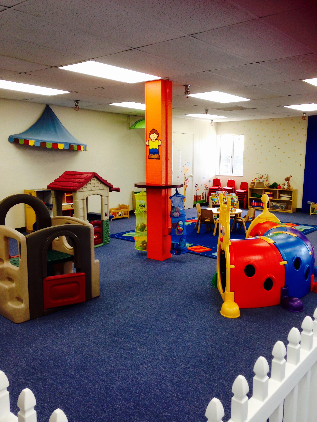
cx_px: 158
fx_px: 403
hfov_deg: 42.9
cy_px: 211
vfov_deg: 55.4
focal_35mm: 33
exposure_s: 1/20
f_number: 2.4
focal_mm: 4.12
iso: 50
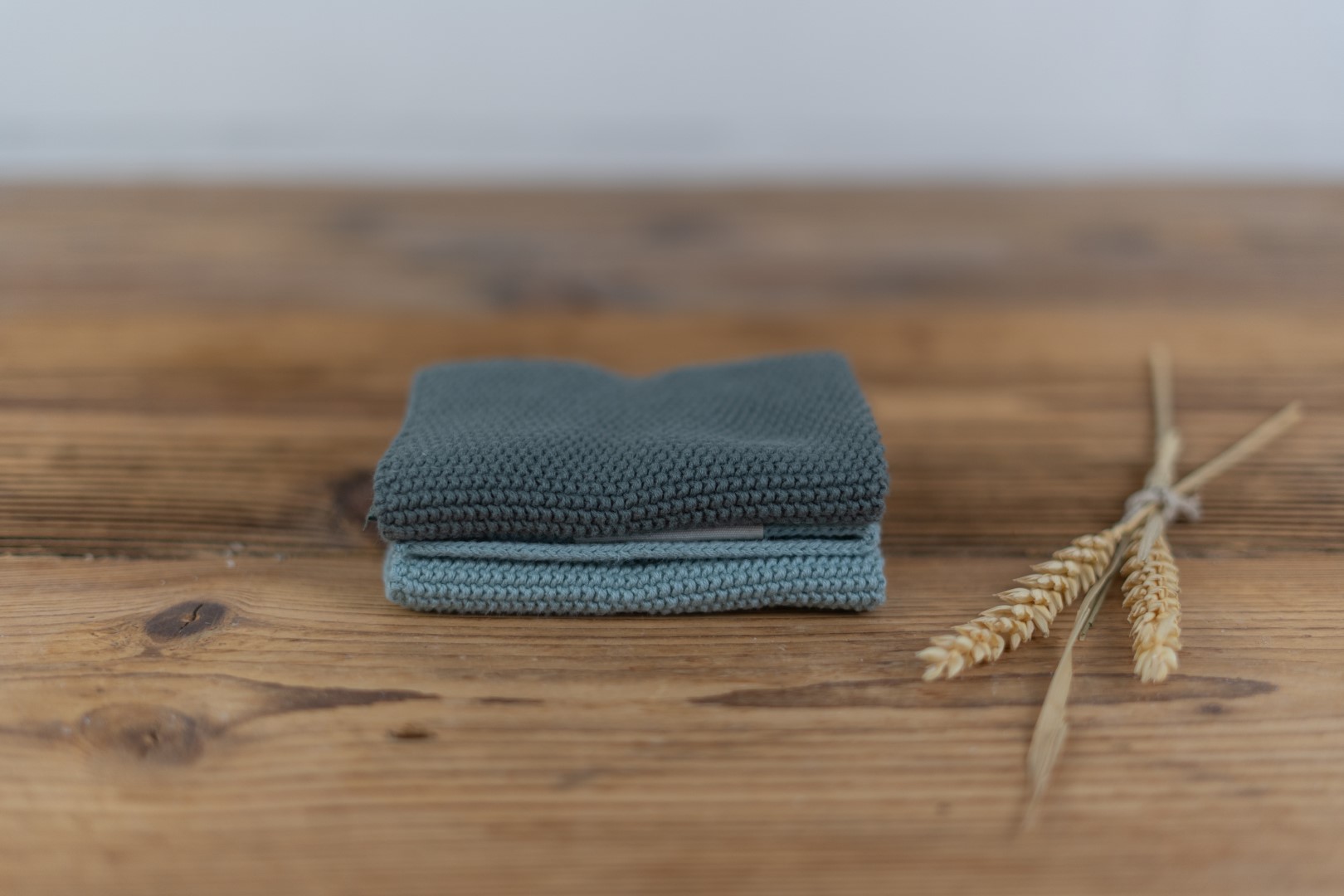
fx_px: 1867
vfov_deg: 27.0
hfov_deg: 39.6
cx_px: 672
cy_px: 448
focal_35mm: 50
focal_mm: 50
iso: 250
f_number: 1.8
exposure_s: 1/250
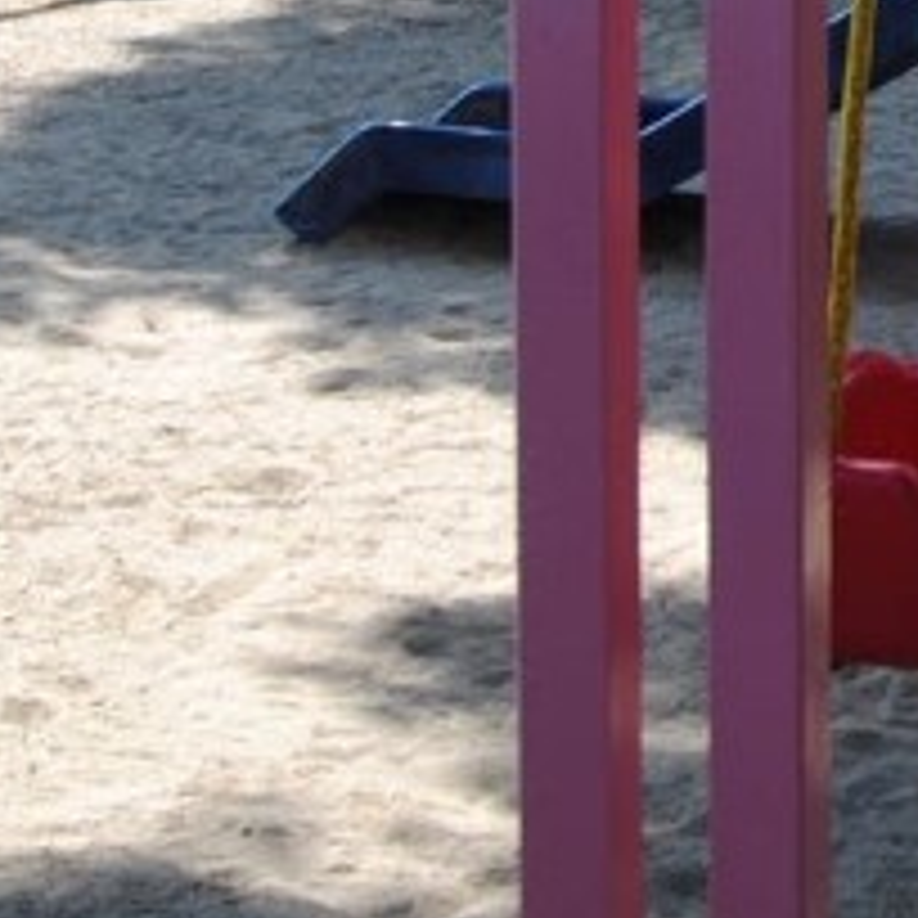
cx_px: 1876
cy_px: -378
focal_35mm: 172
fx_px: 5161
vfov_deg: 9.9
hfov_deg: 9.5
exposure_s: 1/125
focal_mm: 24
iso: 110
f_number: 5.6
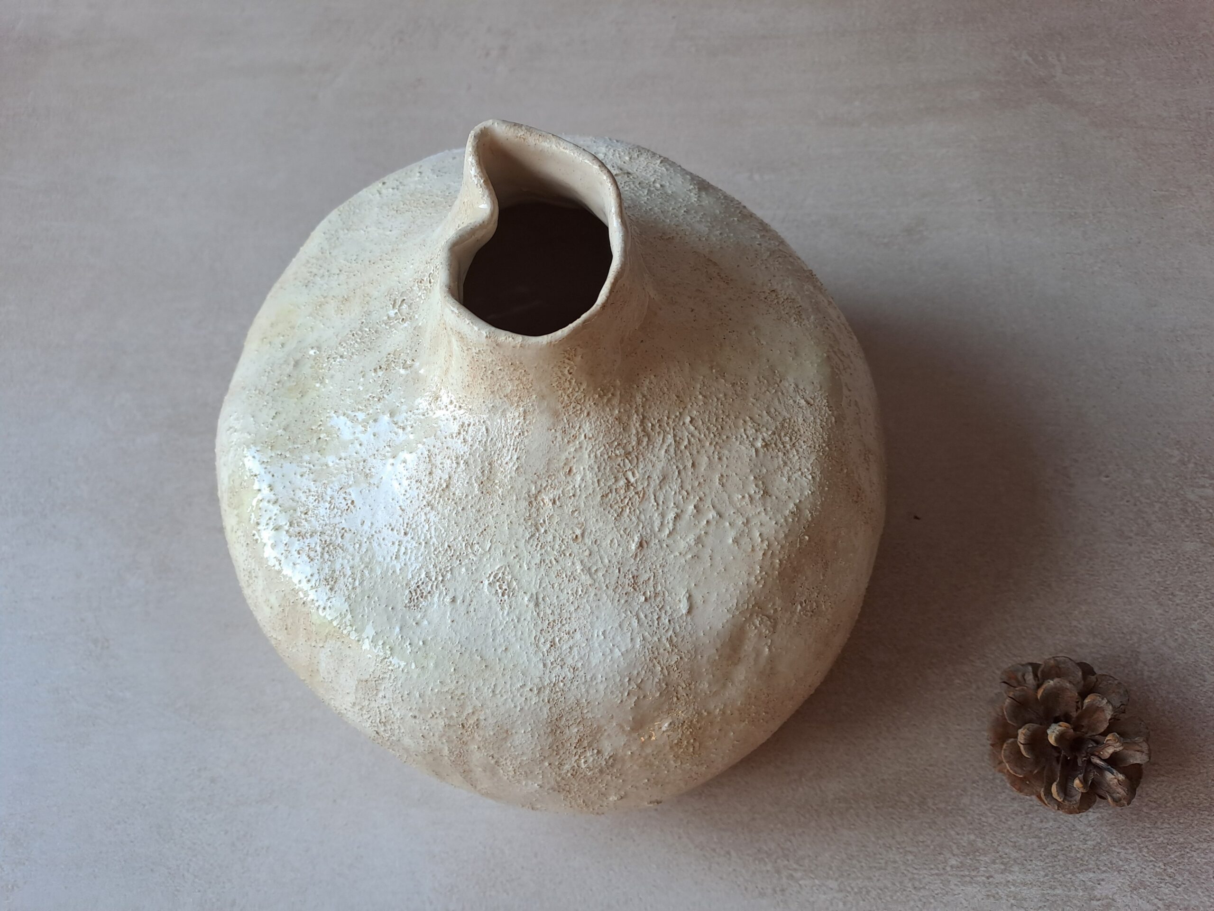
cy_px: 456
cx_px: 607
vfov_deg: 54.9
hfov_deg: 69.4
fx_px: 877
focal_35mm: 25
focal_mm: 4.65
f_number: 1.8
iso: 64
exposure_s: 1/50
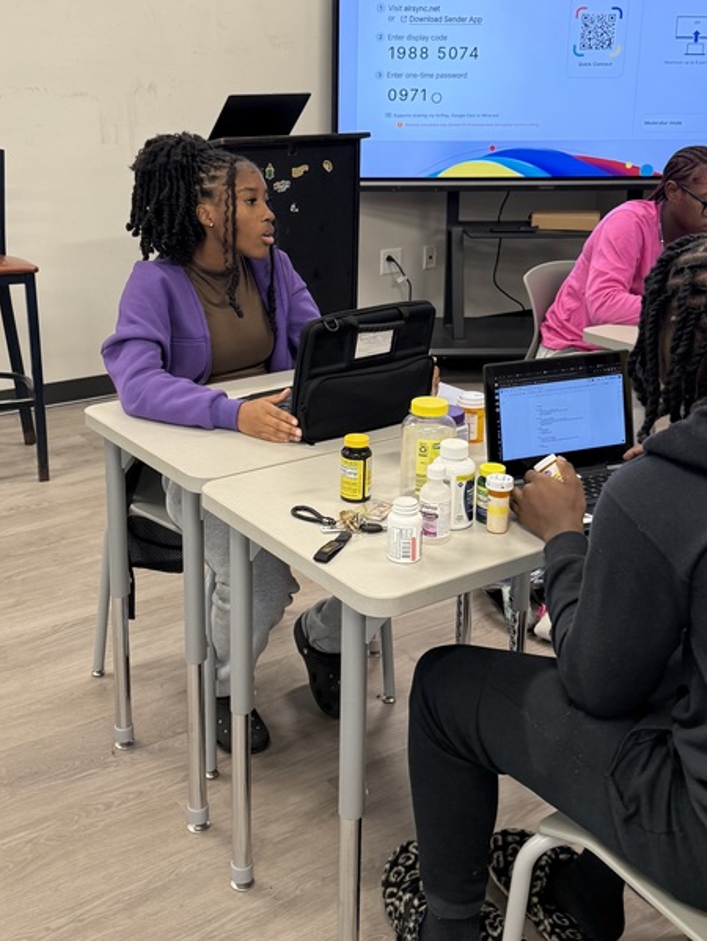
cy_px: 360
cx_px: 330
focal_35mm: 41
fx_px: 1115
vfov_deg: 45.4
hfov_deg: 35.2
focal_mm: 6.76
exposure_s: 1/120
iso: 160
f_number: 1.78
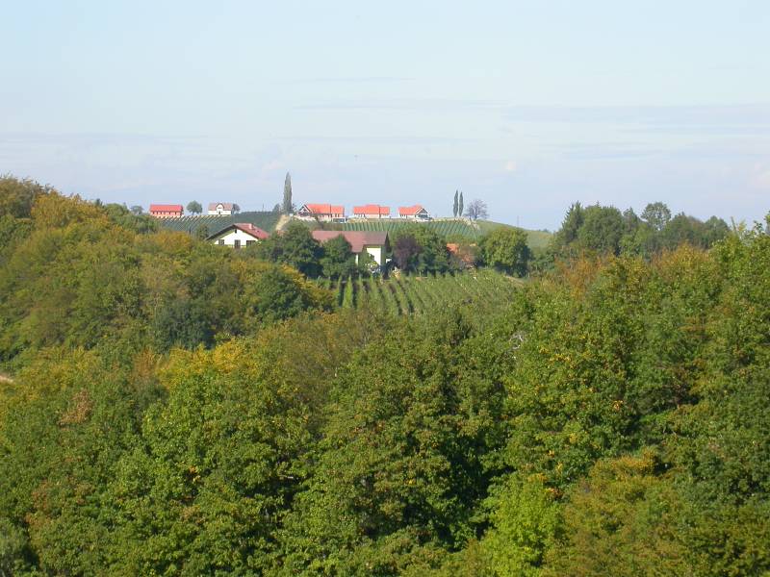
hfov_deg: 12.8
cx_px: 385
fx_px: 3426
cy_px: 288
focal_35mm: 154
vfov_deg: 9.6
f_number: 8.2
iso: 100
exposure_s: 1/159
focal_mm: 32
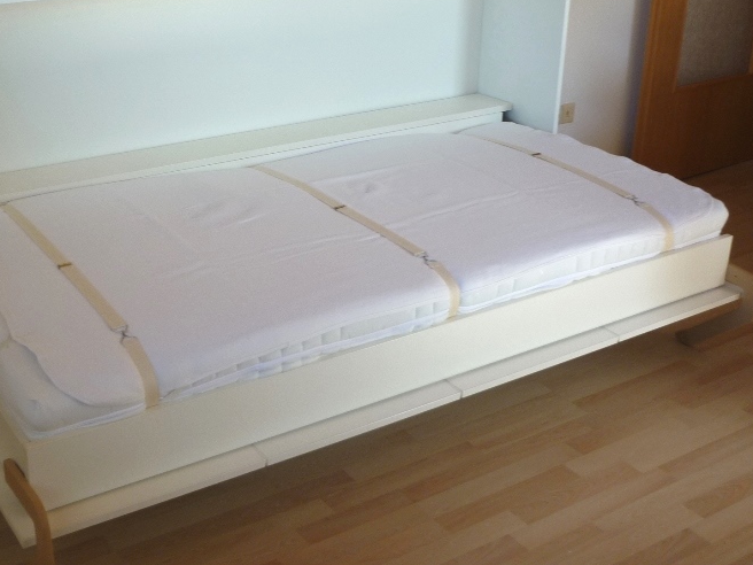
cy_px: 195
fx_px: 1022
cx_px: 259
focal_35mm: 47
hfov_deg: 40.0
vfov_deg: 30.7
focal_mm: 5.5
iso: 80
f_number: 2.8
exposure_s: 1/60
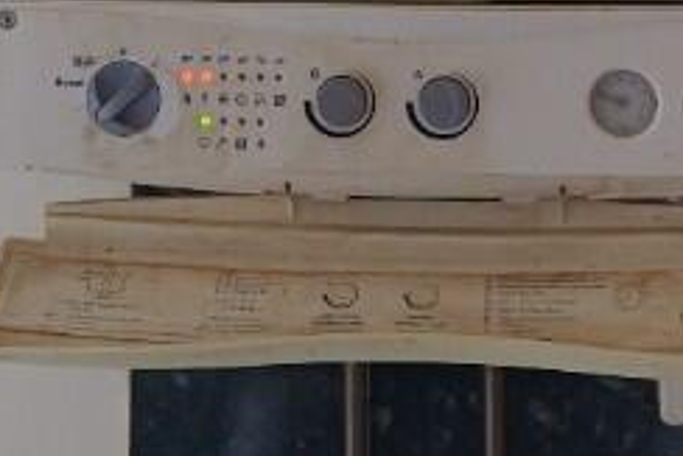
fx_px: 1670
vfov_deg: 14.4
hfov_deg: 23.1
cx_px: 417
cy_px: -253
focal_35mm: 88
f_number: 3.6
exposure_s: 1/60
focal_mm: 21
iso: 4000
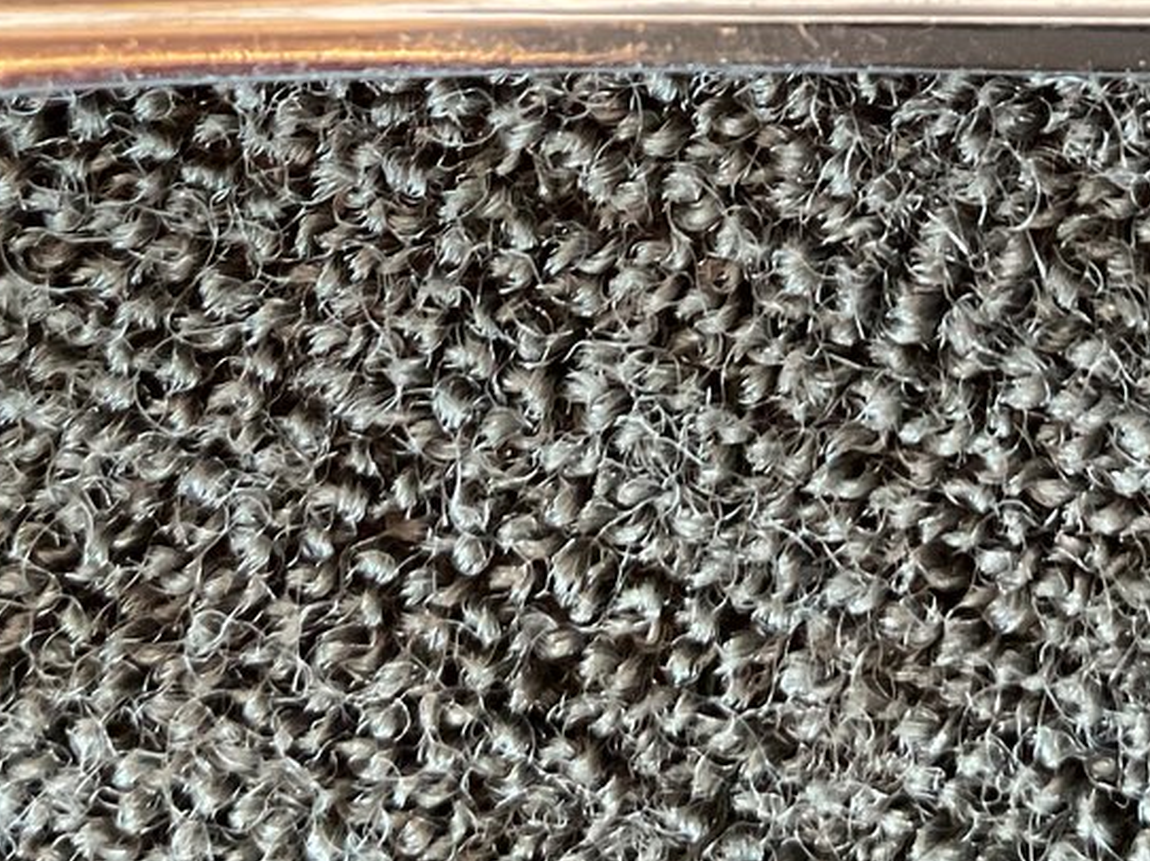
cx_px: 1030
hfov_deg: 23.5
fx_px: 2690
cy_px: -243
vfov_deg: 17.2
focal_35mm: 81
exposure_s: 1/25
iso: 400
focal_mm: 3
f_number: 1.8
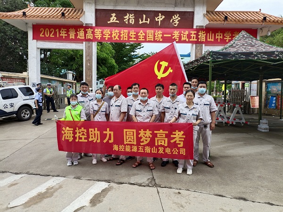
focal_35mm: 25
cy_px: 106
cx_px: 142
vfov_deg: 54.9
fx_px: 204
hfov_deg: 69.4
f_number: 1.89
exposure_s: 1/100
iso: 127
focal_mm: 4.71
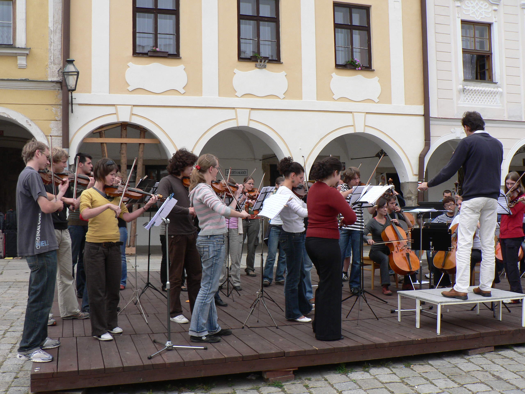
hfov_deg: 51.4
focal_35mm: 36
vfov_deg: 39.7
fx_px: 546
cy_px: 197
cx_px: 262
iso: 80
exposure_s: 1/100
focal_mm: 6
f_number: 4
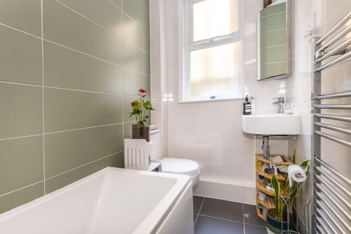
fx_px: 146
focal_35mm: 15
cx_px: 176
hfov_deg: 100.4
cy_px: 117
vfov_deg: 77.3
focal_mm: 10
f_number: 7.1
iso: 320
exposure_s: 1/2
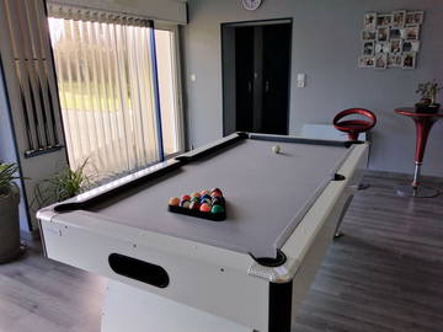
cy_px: 166
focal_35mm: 26
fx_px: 333
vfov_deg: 53.1
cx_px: 222
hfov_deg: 67.3
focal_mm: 3.6
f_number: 1.8
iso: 123
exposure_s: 1/100
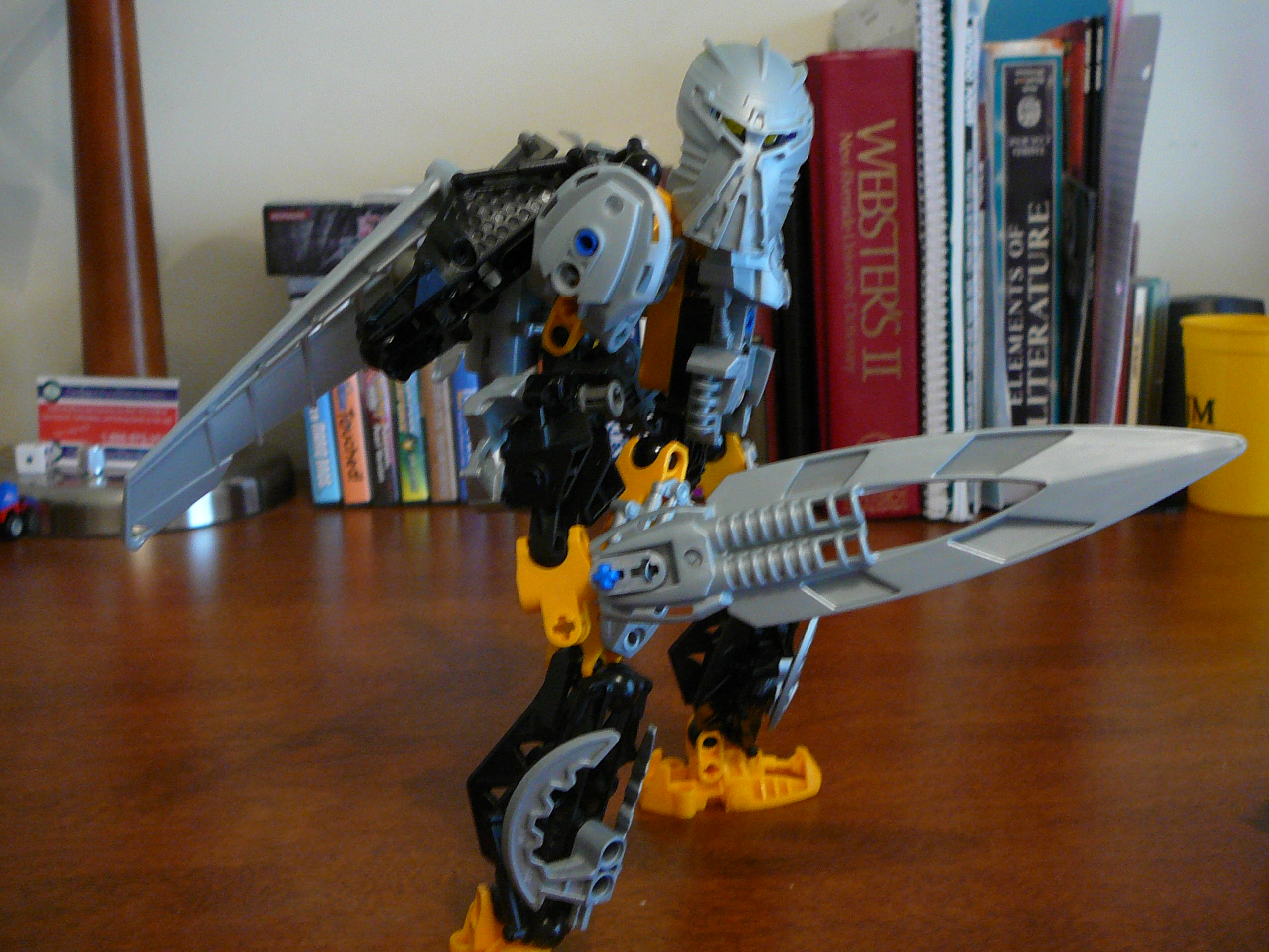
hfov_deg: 52.6
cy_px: 476
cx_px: 634
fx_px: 1283
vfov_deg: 40.7
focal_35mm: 35
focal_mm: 5.2
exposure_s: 1/8
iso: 200
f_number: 2.8
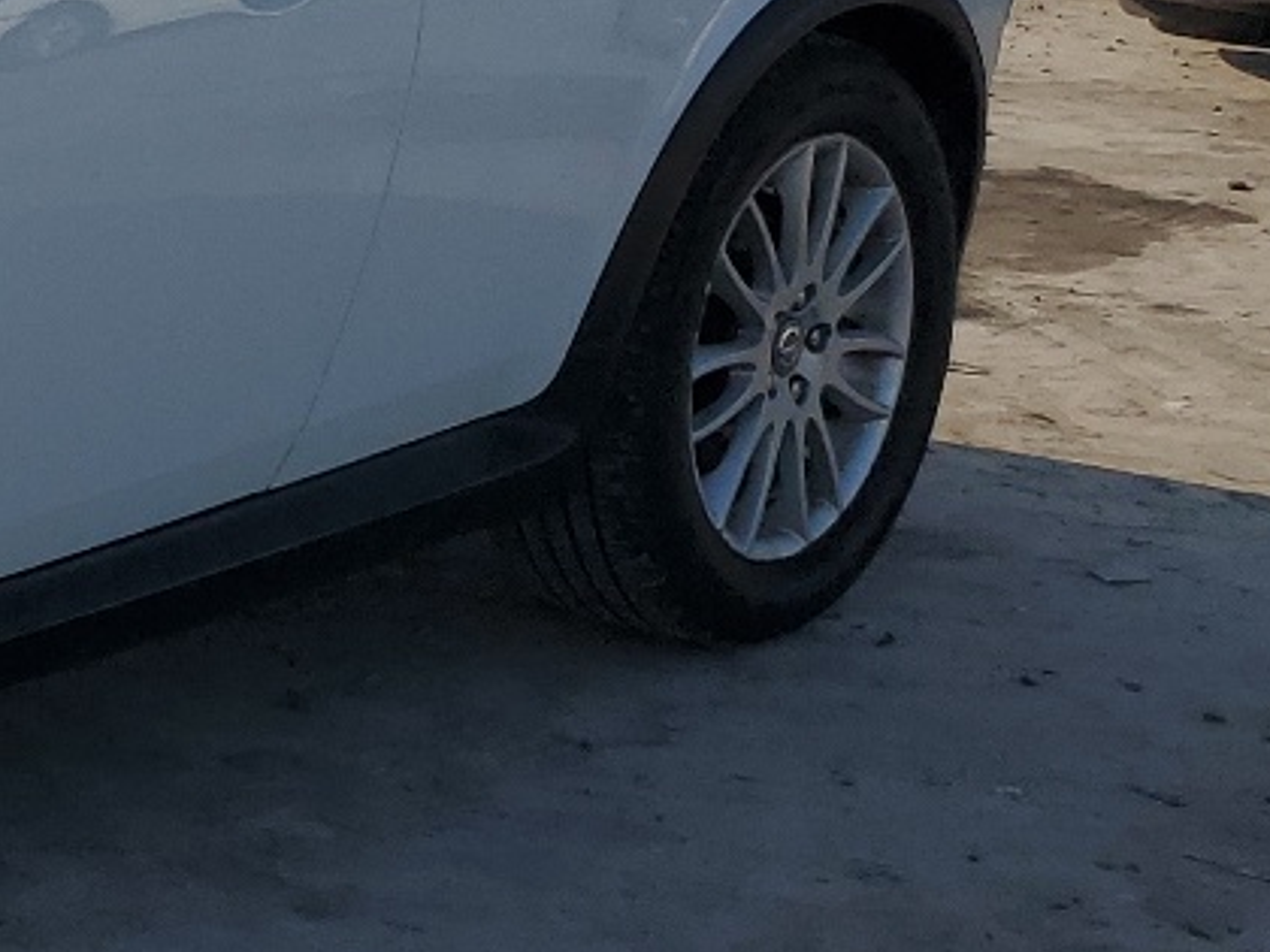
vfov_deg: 14.9
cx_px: -1067
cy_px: 284
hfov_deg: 16.4
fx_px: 3632
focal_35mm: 99
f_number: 1.5
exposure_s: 1/5000
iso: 50
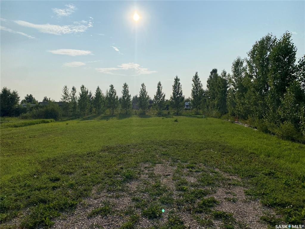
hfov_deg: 67.3
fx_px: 229
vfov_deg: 53.1
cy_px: 114
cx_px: 152
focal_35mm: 26
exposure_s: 1/11494
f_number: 1.8
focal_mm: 4.25
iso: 32
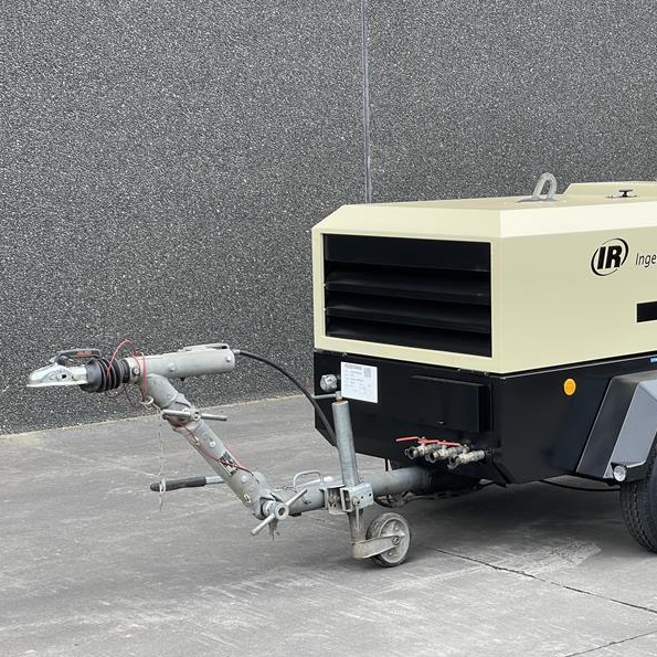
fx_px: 1632
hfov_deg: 22.7
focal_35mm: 76
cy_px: 329
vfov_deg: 22.8
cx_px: 435
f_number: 2.2
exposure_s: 1/211
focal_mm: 7.5
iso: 20
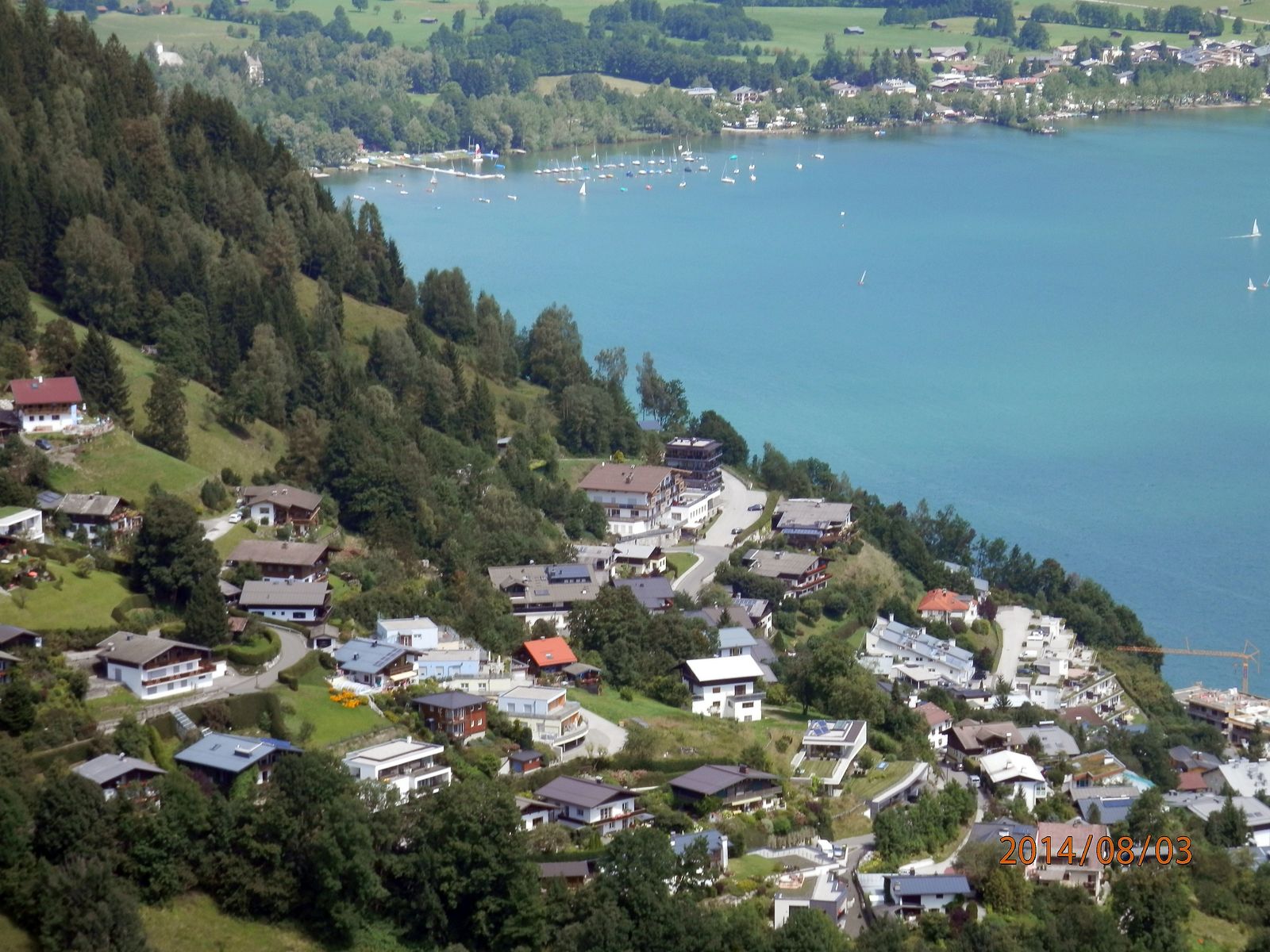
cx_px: 635
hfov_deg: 15.4
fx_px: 4696
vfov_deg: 11.6
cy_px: 476
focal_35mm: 128
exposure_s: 1/200
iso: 80
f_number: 5.3
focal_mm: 22.9
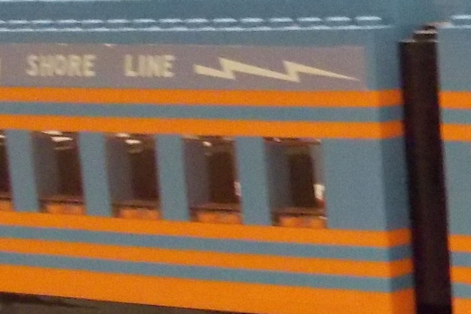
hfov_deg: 12.9
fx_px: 1937
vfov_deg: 9.2
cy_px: 373
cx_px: 781
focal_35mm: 148
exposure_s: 1/6
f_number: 3.3
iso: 400
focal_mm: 5.3
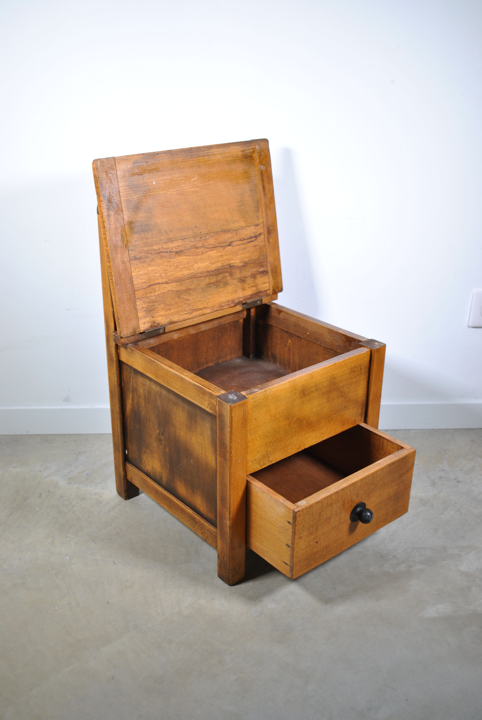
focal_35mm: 39
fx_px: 781
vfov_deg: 49.5
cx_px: 241
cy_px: 360
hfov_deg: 34.3
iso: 200
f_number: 4.2
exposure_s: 1/50
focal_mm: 26
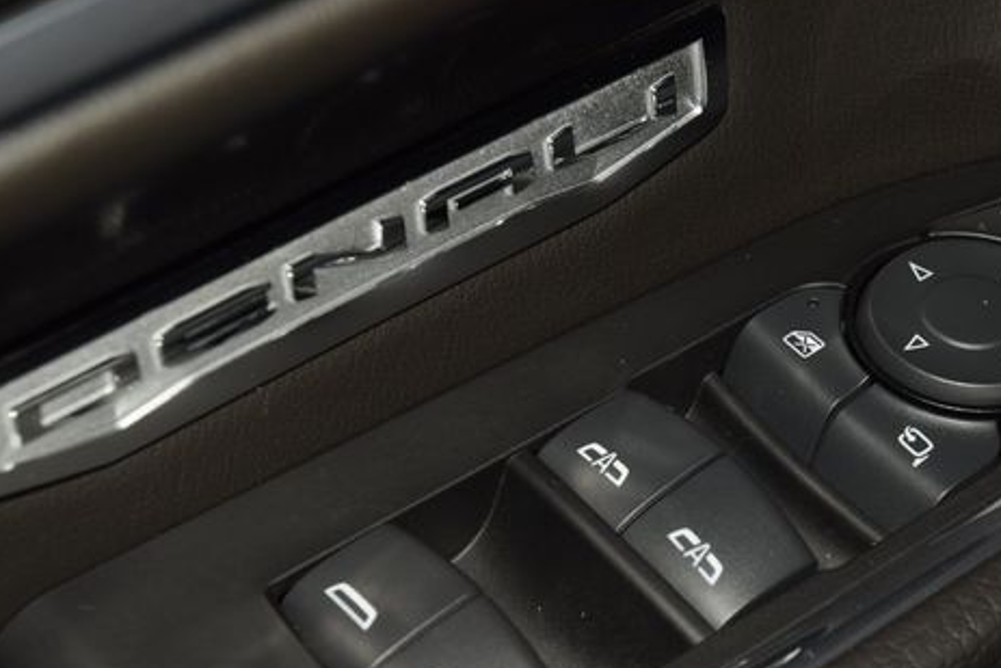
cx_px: 649
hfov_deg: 14.1
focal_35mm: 145
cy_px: 399
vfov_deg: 9.5
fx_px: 4033
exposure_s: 1/125
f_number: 8
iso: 100
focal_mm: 70
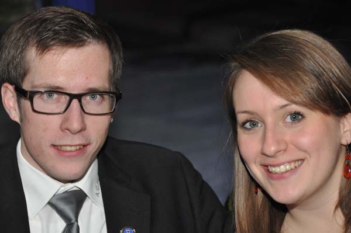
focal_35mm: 168
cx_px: 176
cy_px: 116
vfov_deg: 8.2
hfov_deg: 12.2
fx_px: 1637
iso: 1000
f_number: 5.3
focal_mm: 112
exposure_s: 1/60
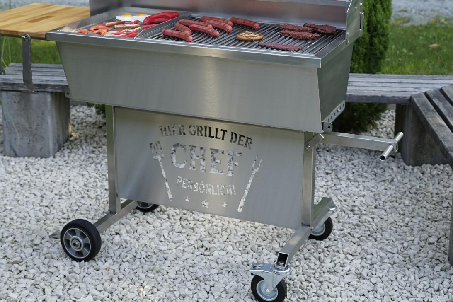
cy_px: 97
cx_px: 210
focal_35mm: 65
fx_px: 820
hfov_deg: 30.9
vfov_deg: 20.8
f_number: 3.5
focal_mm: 37.1
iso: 100
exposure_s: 1/200
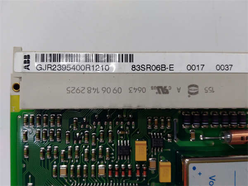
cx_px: 124
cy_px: 93
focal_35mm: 27
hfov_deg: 65.3
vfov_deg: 51.4
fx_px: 193
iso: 231
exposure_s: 1/33
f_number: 2
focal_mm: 3.79
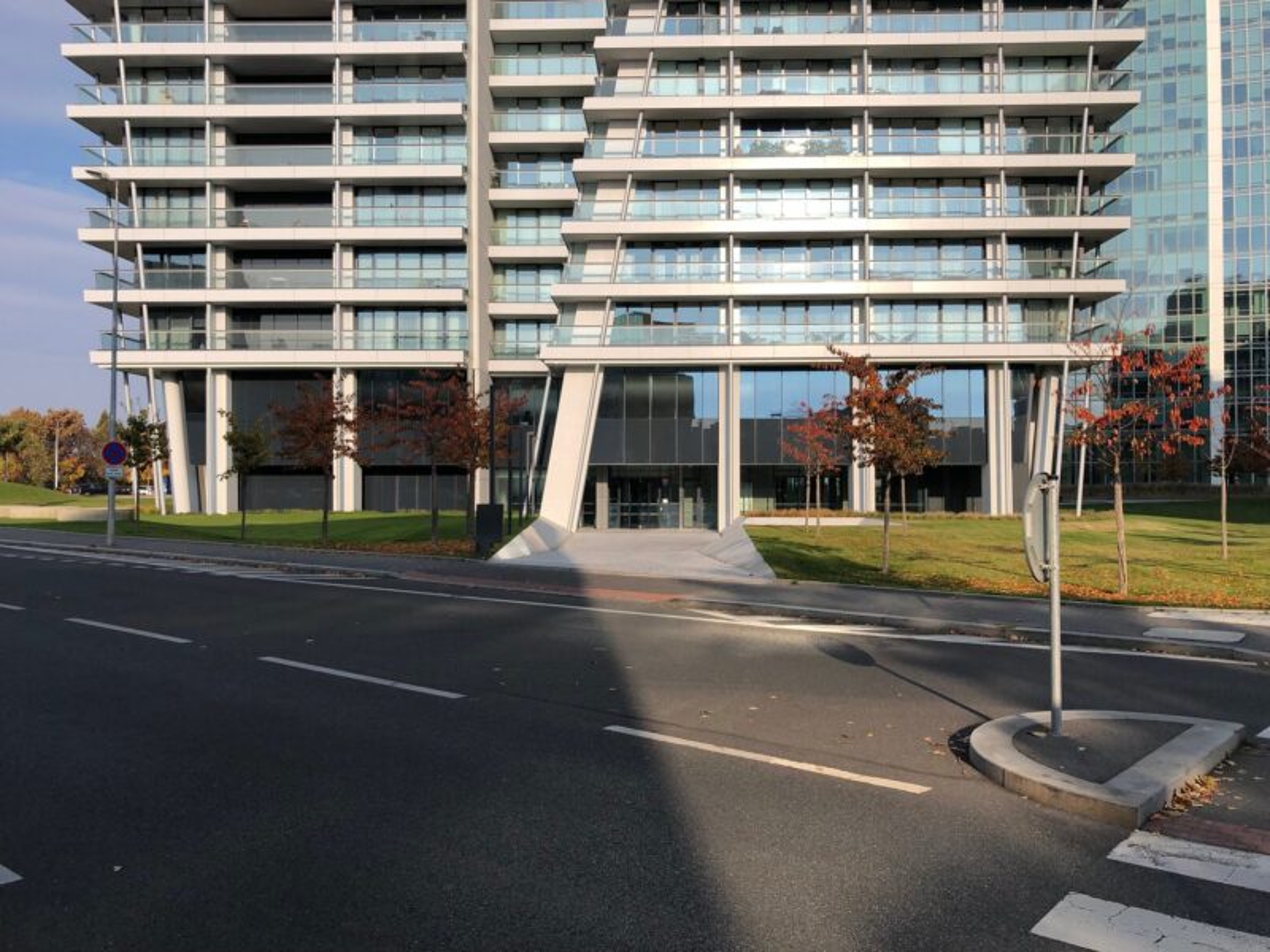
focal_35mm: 28
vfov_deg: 49.7
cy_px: 476
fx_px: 1027
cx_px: 635
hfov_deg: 63.4
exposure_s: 1/2088
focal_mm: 4
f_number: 1.8
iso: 20
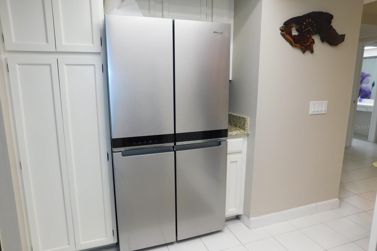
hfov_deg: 73.7
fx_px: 251
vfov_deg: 53.1
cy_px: 127
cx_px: 188
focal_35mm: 24
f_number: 3
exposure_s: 1/50
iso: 125
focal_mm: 4
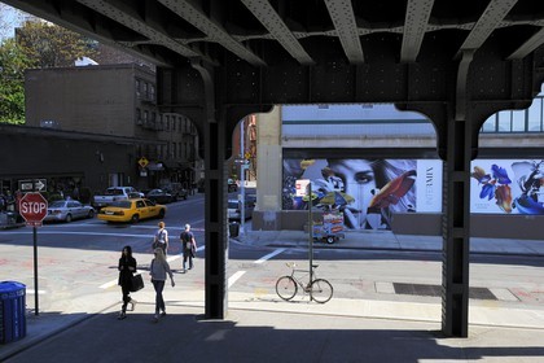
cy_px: 182
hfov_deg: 55.8
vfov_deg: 38.9
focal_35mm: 34
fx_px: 514
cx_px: 272
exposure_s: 1/160
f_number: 10
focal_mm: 34
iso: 200
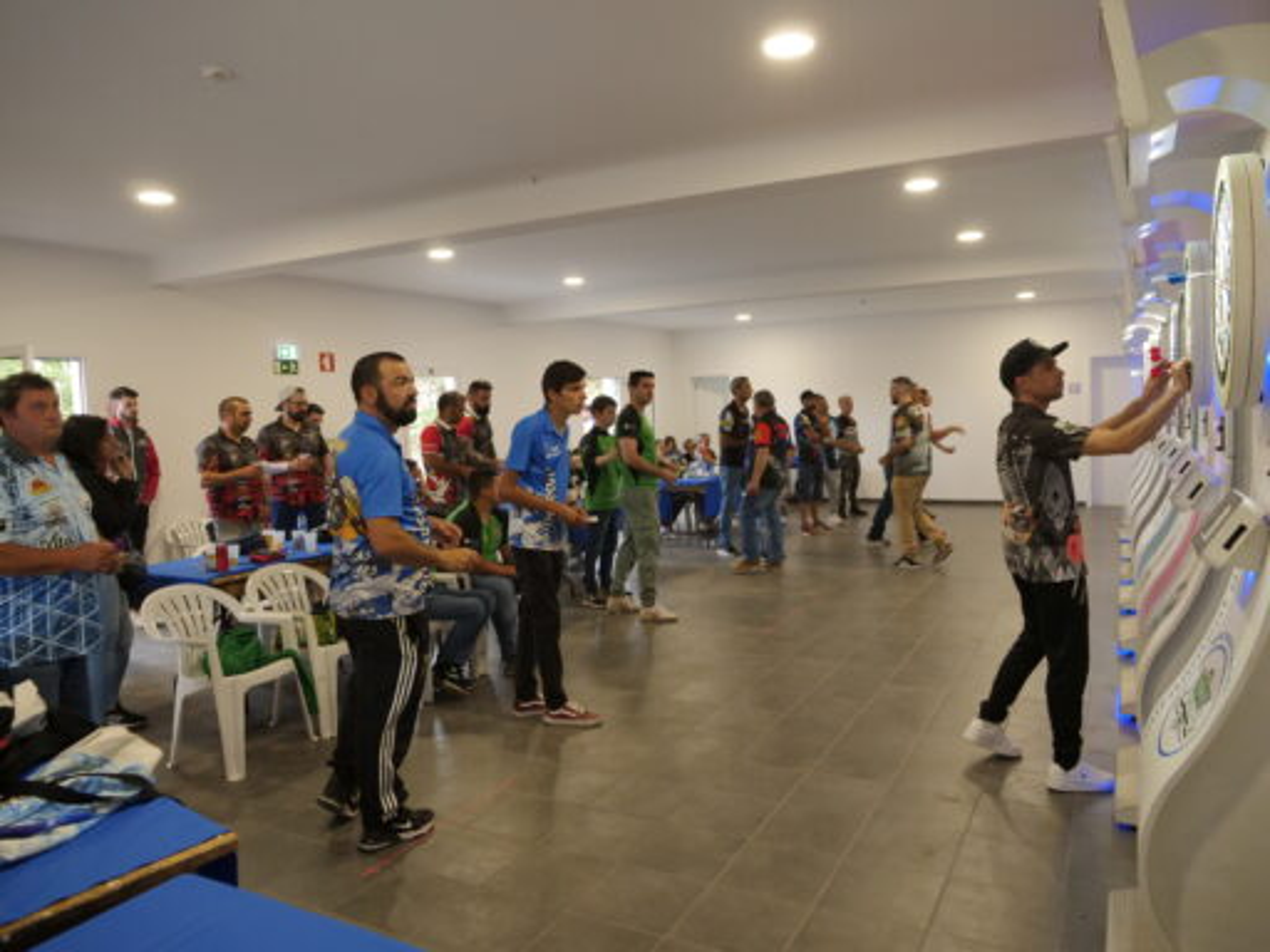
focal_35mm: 24
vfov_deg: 56.8
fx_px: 881
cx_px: 635
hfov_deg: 71.6
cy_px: 476
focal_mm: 12
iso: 1600
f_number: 2.8
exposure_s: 1/125
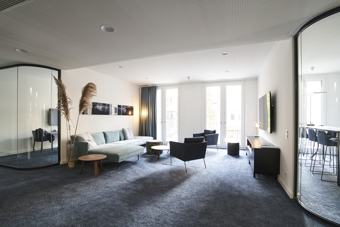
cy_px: 114
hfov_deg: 93.3
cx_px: 170
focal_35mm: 17
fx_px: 161
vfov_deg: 70.5
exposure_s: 1/30
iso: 1600
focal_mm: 17
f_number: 3.5
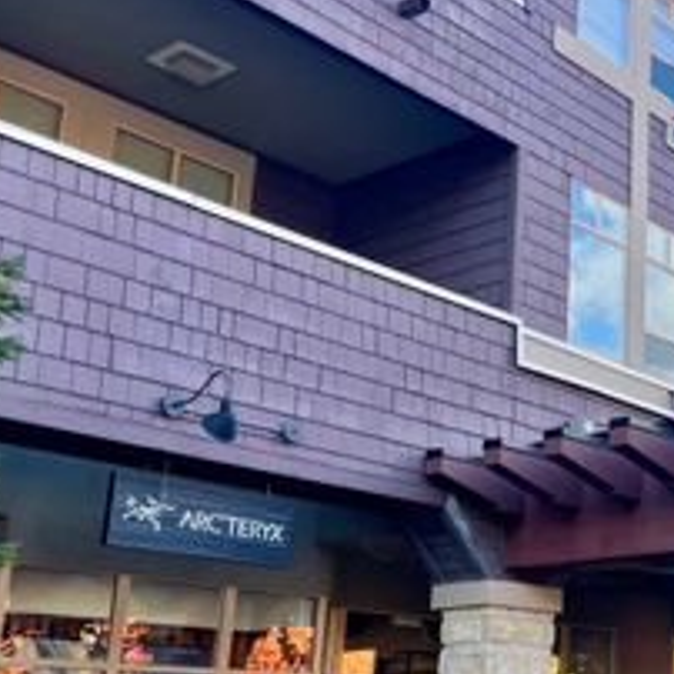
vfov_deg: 30.0
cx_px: 754
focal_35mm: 57
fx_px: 1256
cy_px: 399
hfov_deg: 27.3
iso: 32
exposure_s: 1/487
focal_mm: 4.2
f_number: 1.6
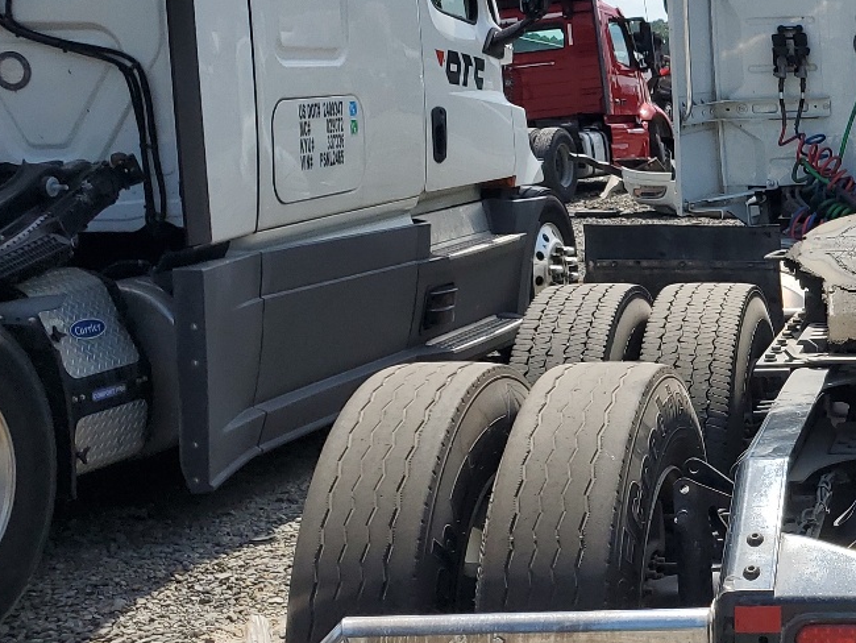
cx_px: 951
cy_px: 344
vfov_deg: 22.9
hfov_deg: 27.6
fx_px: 1583
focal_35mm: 64
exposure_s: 1/3333
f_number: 1.5
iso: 50
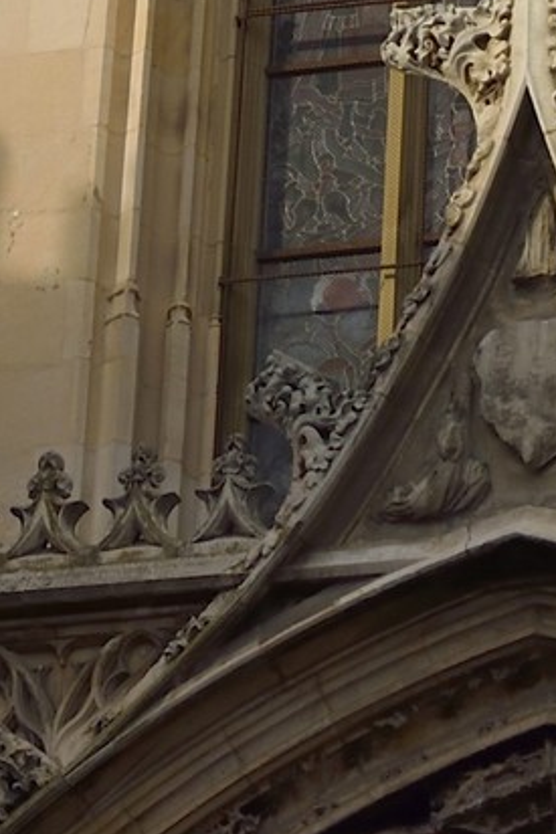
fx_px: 5935
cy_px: -1160
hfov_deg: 5.4
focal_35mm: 256
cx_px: 354
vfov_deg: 7.5
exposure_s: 1/250
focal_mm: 44
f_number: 14
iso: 200
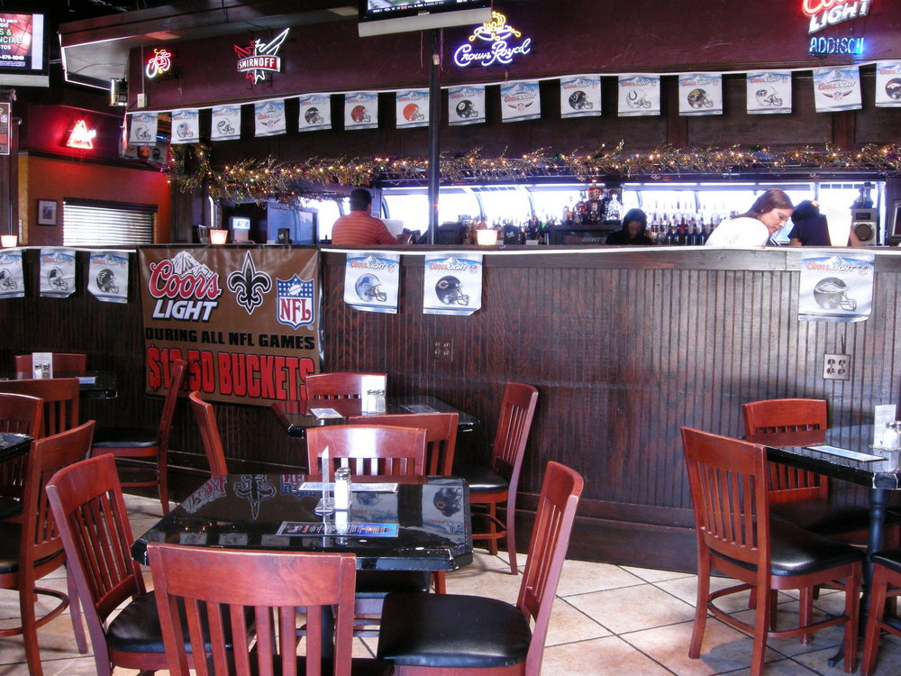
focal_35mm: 35
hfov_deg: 52.6
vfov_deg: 40.7
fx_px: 911
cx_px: 450
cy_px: 338
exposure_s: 1/2
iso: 200
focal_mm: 7.5
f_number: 6.8
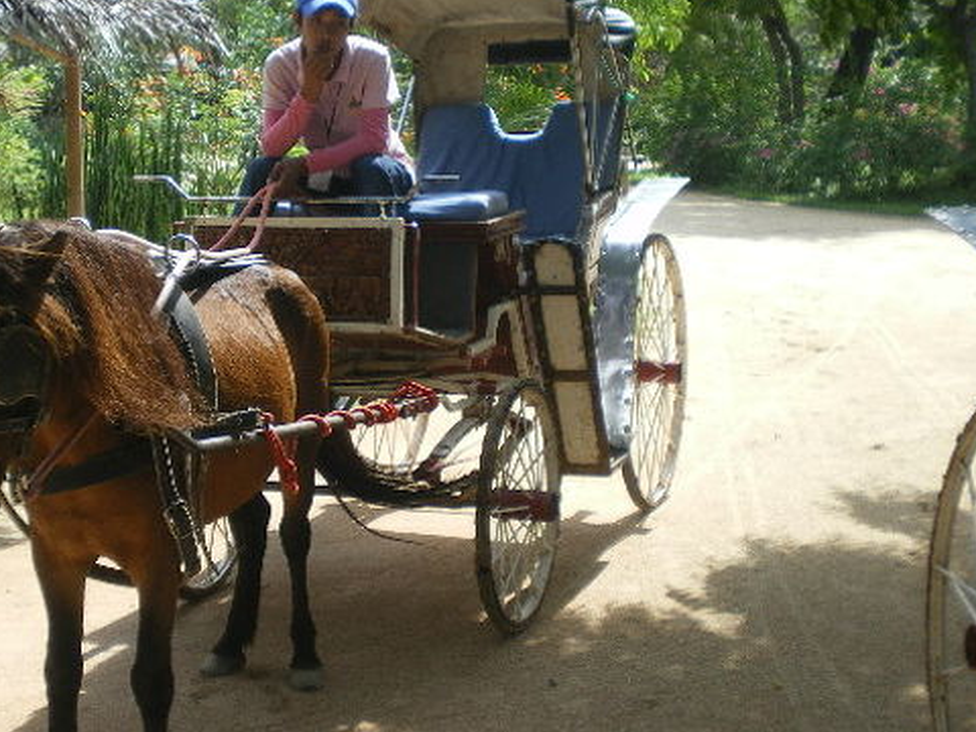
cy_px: 318
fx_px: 1833
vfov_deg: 22.6
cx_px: 358
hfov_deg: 29.7
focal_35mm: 65
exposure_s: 1/250
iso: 50
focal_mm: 8.4
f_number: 3.7
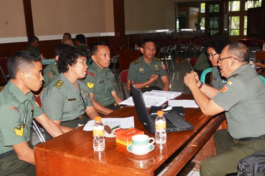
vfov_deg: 33.5
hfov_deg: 48.9
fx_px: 291
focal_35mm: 40
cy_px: 95
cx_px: 145
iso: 800
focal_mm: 21
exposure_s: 1/80
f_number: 10
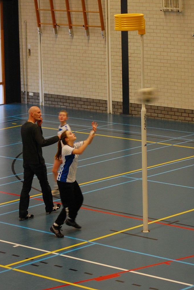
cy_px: 144
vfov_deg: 24.3
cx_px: 96
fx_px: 674
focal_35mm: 84
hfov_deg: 16.4
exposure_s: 1/60
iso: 800
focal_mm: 55
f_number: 4
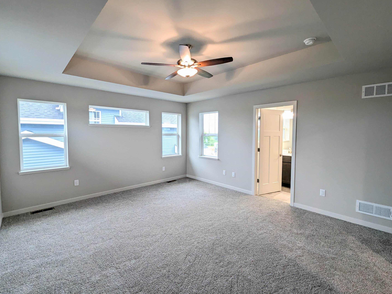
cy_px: 140
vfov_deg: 85.6
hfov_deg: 102.0
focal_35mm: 14
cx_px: 190
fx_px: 159
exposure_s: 1/60
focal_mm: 1.95
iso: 194
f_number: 2.2
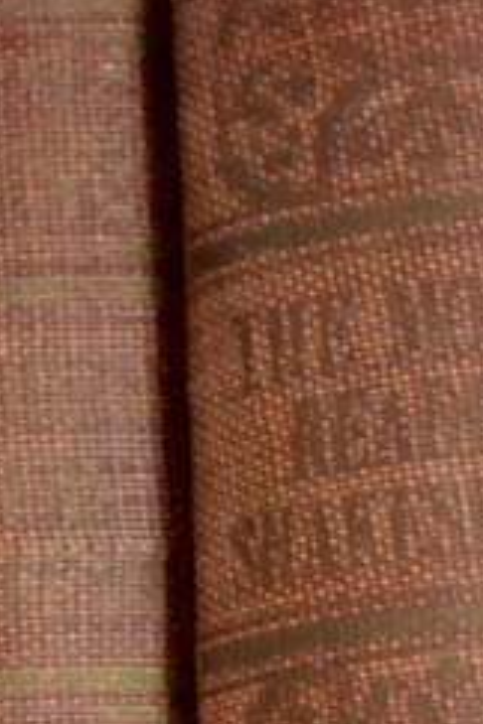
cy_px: 1382
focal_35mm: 333
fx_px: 6701
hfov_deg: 4.1
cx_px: -505
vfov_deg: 6.0
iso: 2000
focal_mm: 30
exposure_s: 1/30
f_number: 5.6
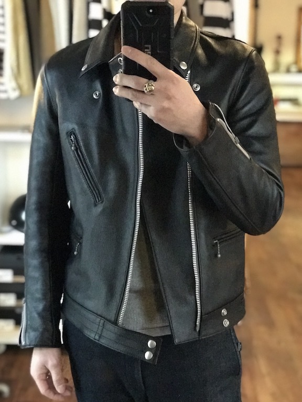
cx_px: 151
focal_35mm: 57
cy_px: 201
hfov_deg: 25.7
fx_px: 663
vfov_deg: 33.8
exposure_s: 1/60
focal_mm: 6.6
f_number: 2.8
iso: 1000
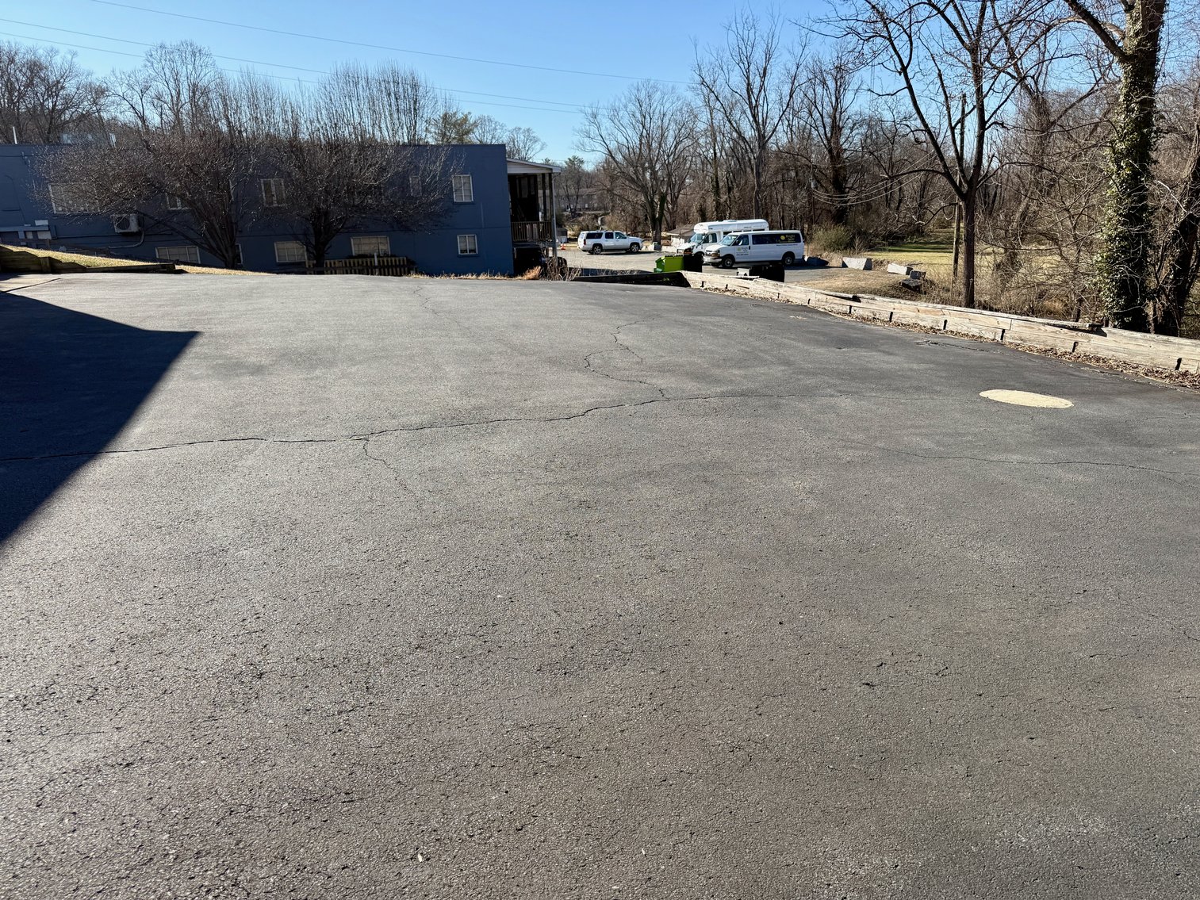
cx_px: 600
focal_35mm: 24
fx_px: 832
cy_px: 450
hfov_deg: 71.6
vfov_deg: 56.8
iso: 80
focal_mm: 6.76
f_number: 1.78
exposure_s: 1/2611
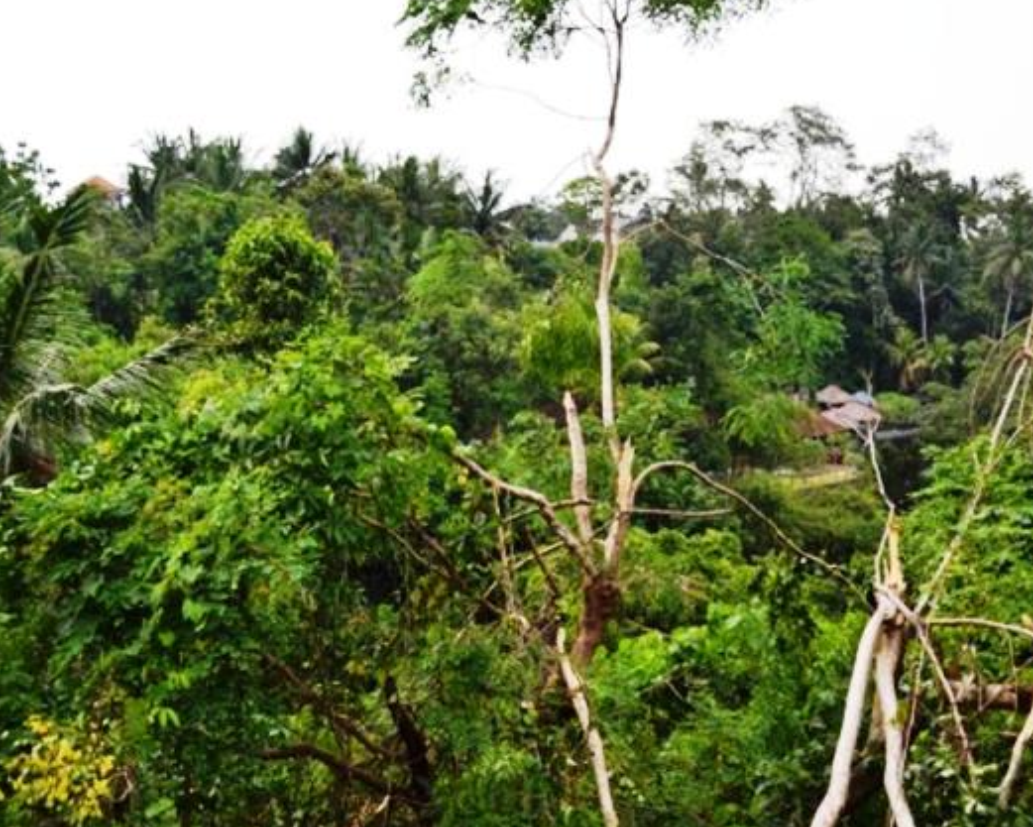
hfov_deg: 41.1
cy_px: 412
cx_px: 587
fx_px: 1376
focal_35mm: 45
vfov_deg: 33.4
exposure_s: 1/200
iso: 100
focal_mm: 26
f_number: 6.3
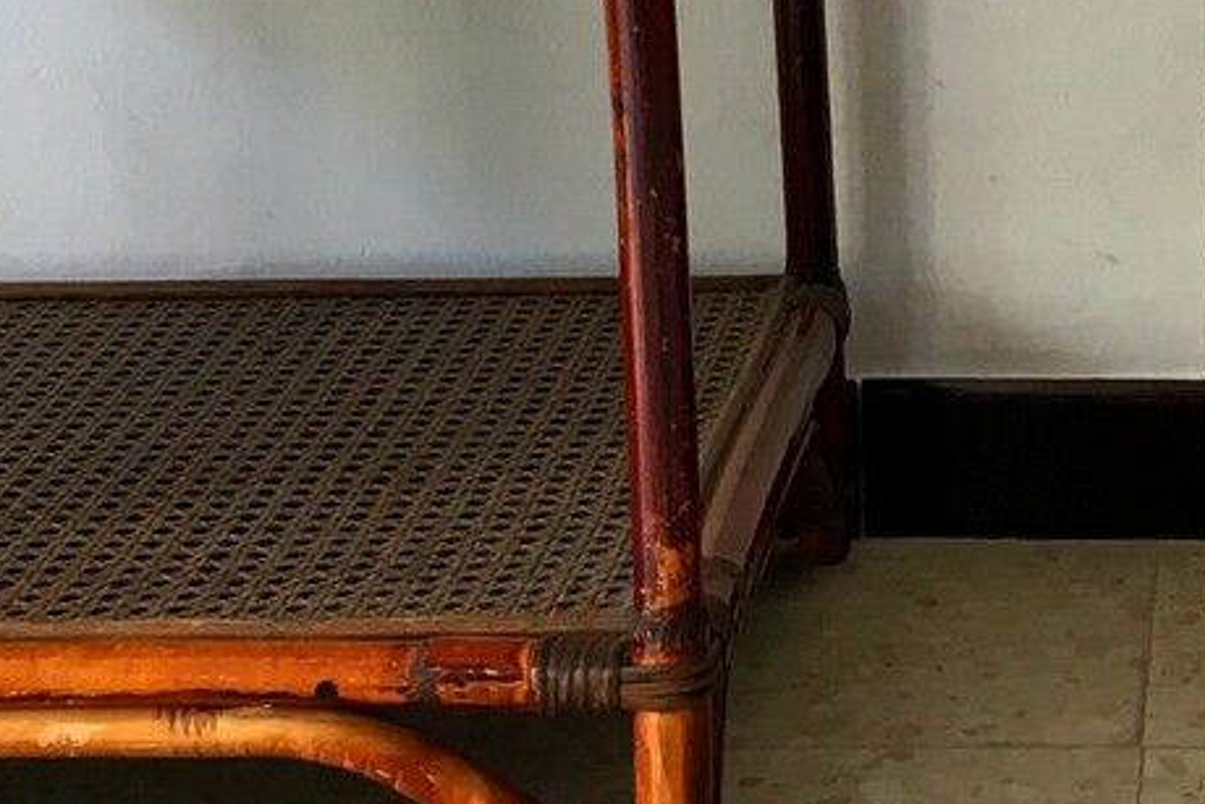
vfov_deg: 10.4
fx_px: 4386
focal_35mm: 131
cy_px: 63
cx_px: 1218
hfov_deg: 15.4
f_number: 2.2
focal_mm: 4.15
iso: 32
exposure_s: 1/33
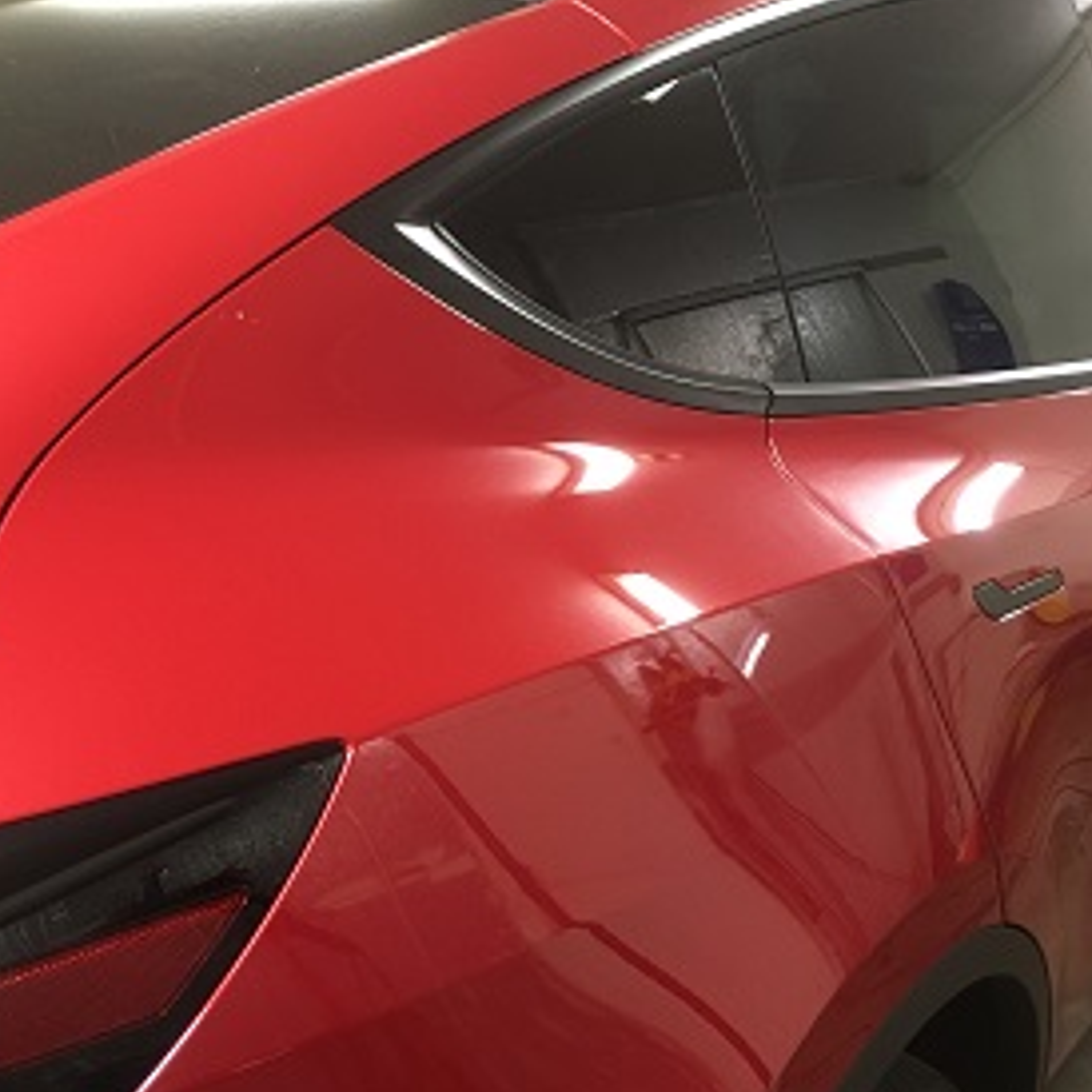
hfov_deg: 39.0
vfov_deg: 39.1
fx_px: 1535
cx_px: 422
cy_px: 592
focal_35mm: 43
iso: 160
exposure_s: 1/30
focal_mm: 4.15
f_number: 2.2
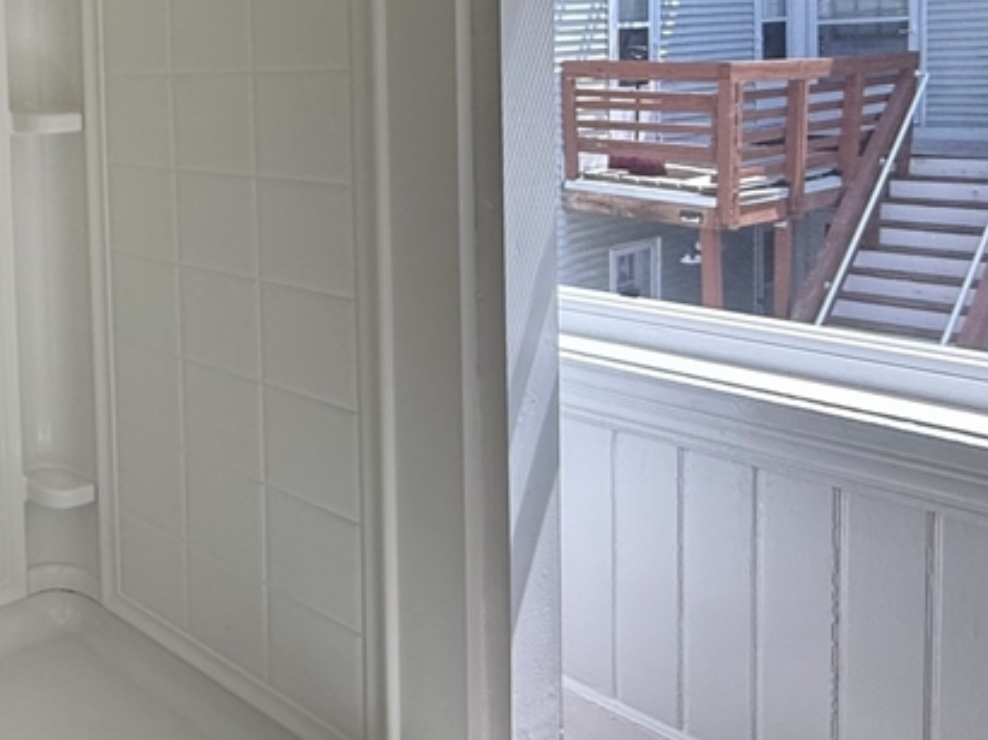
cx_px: -193
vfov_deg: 38.7
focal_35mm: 35
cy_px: 118
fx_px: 998
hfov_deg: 38.9
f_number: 2.2
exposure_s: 1/120
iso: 100
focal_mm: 2.22
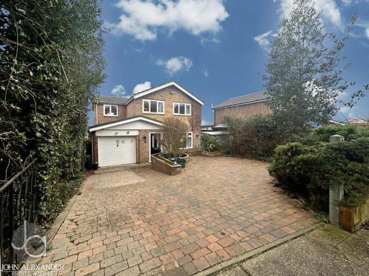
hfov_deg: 102.1
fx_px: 149
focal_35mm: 14
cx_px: 184
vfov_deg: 85.7
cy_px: 138
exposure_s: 1/99
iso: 50
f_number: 2.2
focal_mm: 2.22
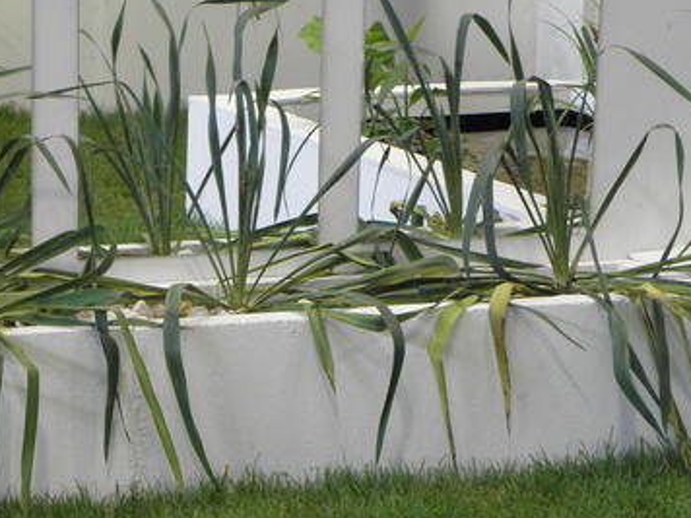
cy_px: 320
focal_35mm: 189
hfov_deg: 10.4
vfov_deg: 7.9
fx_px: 3773
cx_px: 146
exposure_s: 1/10
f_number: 4.2
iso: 125
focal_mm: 18.76
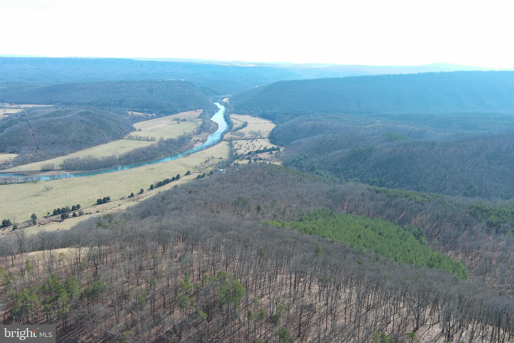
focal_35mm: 29
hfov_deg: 63.7
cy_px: 172
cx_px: 257
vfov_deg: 45.0
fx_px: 414
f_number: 2.8
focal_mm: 10.57
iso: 100
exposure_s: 1/446
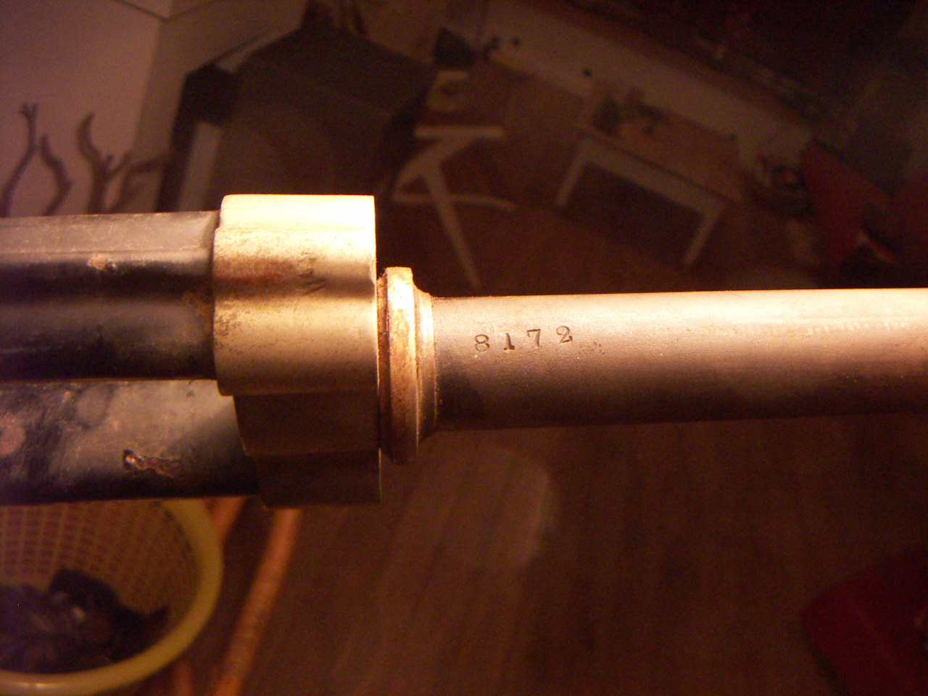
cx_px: 464
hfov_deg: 51.4
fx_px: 965
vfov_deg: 39.7
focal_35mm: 36
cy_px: 348
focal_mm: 4.7
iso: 200
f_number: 2.8
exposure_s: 1/25
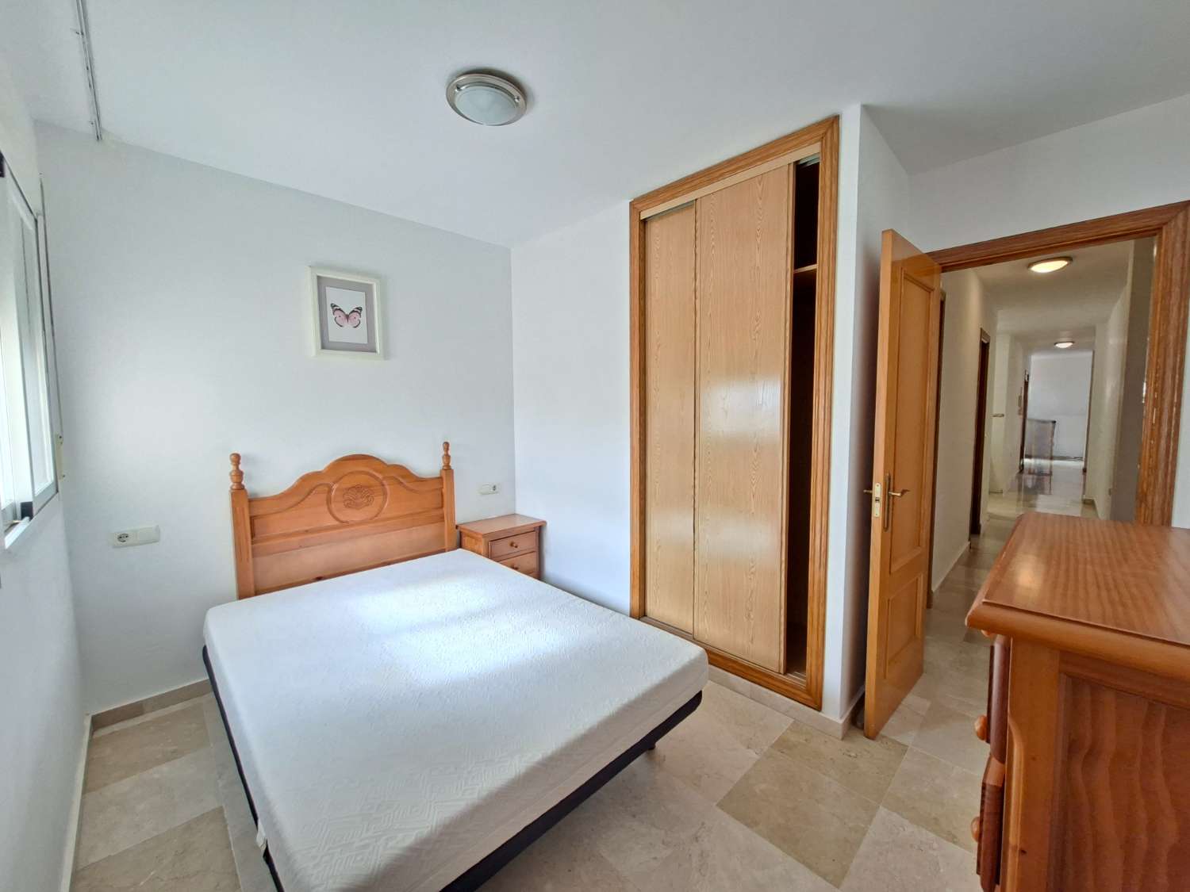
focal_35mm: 13
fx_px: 447
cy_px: 446
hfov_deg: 106.2
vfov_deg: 89.9
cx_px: 595
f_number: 2.2
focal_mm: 1.74
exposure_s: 1/40
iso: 125
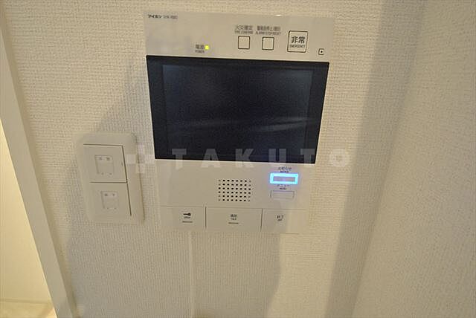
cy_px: 159
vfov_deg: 63.3
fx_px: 258
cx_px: 238
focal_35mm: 20
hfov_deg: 85.4
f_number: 5
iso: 1600
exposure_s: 1/20
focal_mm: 13
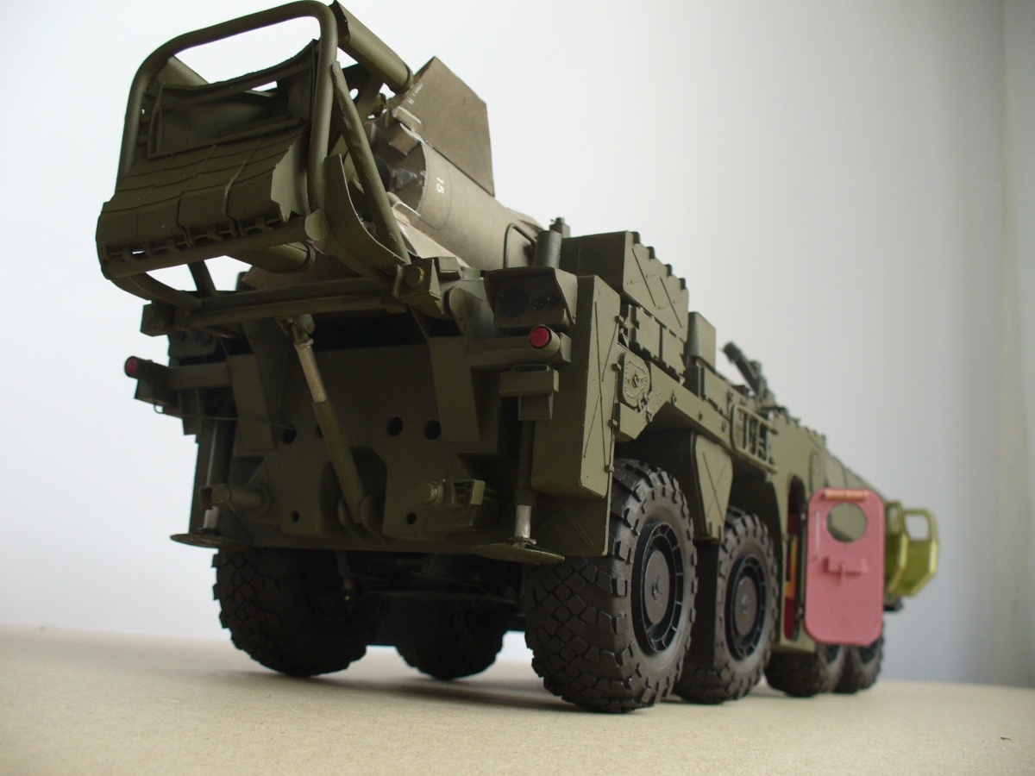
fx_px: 1106
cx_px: 518
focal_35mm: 37
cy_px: 388
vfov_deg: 38.7
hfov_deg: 50.1
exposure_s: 1/30
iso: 100
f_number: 2.8
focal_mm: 6.1
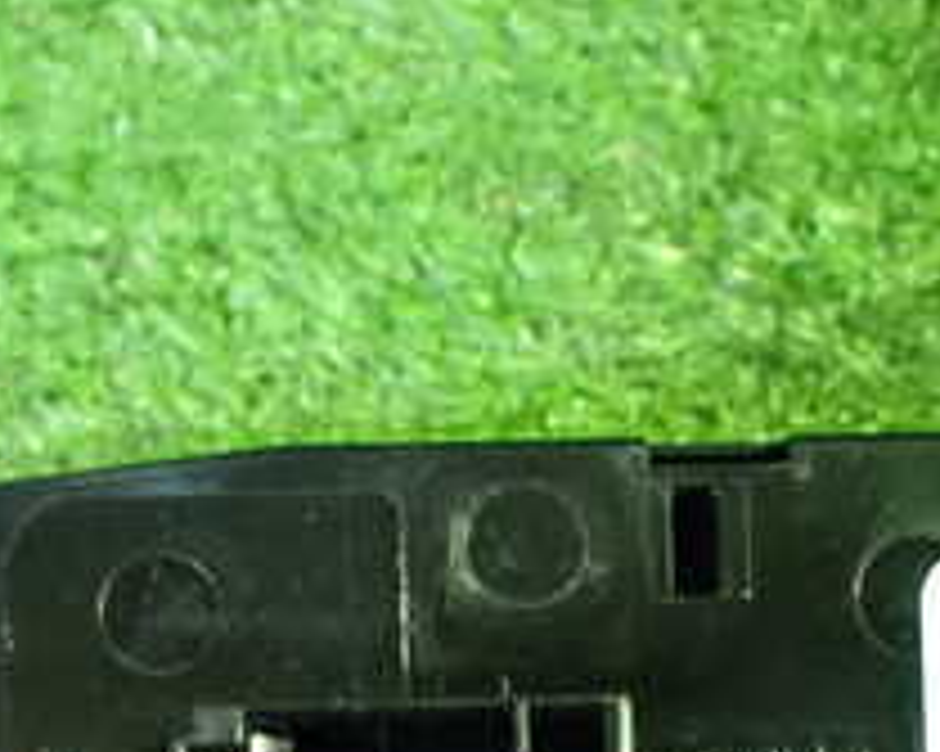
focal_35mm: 84
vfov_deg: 17.4
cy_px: 896
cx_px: 355
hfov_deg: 22.7
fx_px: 2336
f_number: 2.3
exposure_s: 1/30
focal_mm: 5.4
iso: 1250
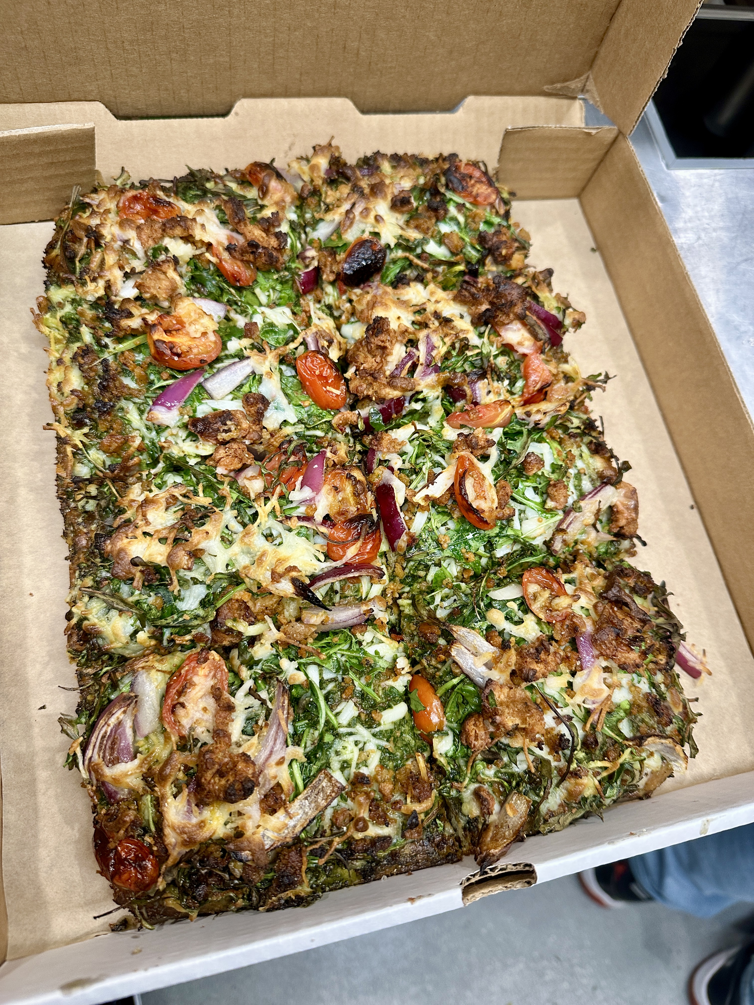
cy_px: 502
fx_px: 697
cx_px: 377
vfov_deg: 71.6
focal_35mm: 24
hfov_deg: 56.8
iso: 200
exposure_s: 1/60
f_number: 1.78
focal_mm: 6.86
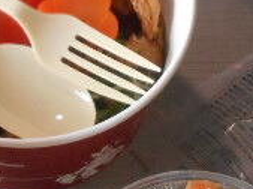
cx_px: 163
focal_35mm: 148
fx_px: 1079
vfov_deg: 10.0
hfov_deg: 13.4
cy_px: 147
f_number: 3.9
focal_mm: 6.7
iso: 800
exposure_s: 1/160
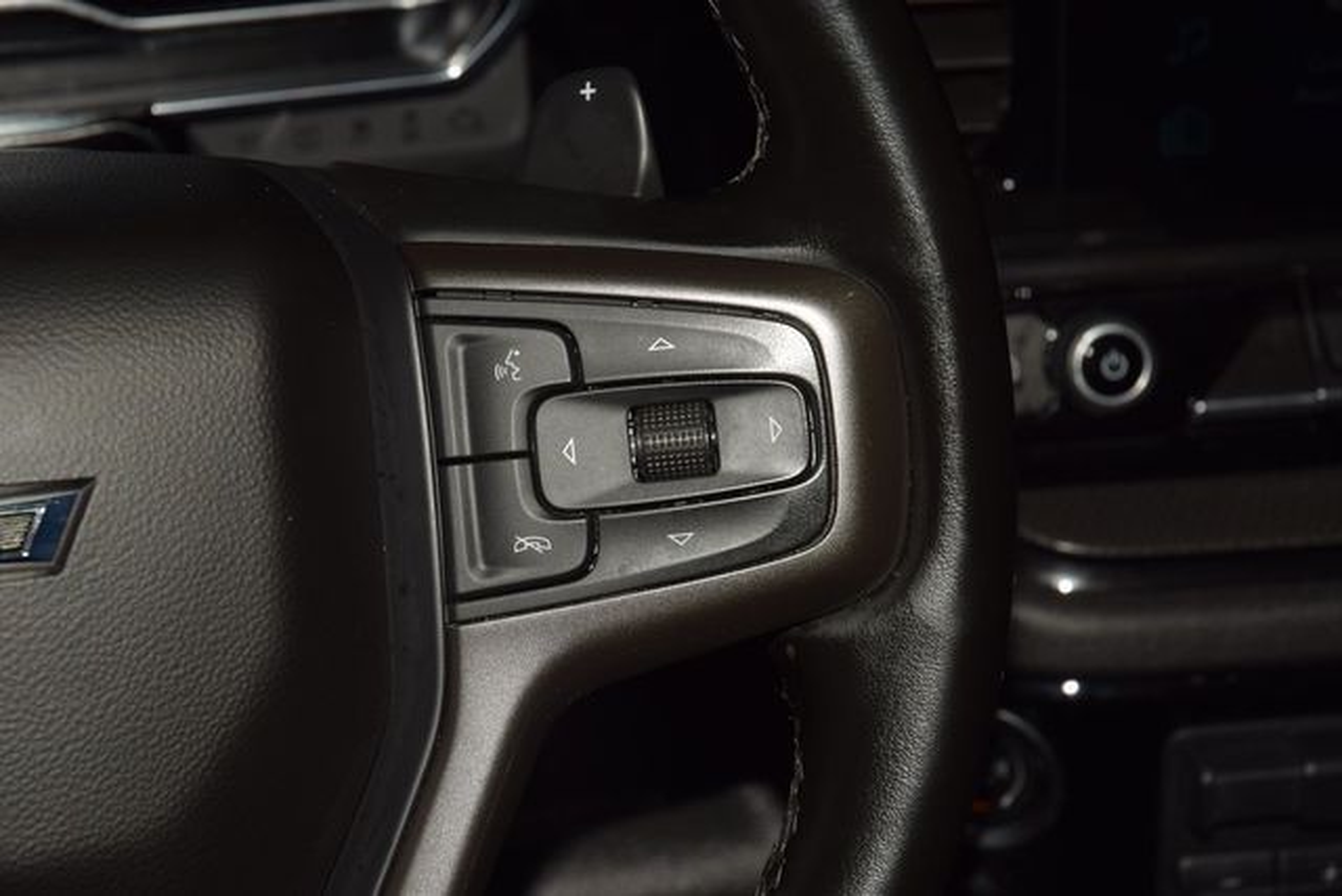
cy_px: 448
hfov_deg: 19.5
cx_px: 671
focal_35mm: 105
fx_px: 3915
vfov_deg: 13.0
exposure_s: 1/125
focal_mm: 70
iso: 100
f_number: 8
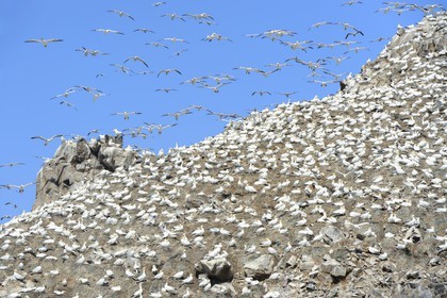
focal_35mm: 200
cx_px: 224
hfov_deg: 10.3
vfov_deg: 6.9
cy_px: 149
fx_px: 2483
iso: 800
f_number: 10
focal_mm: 200
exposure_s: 1/1600
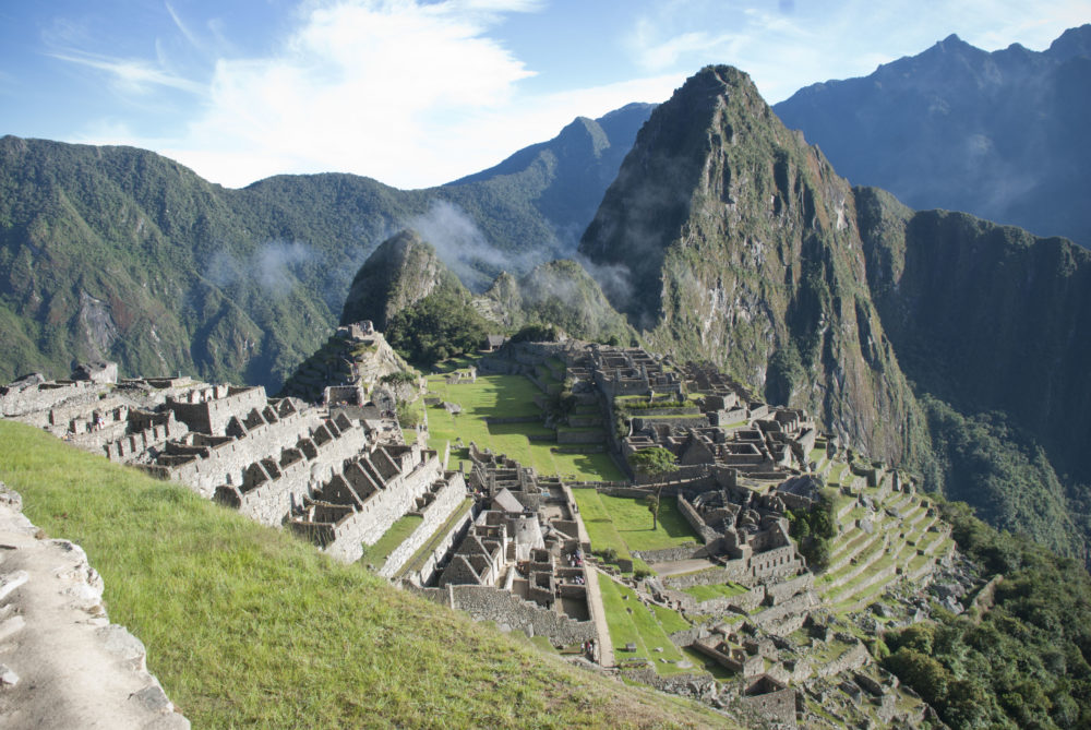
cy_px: 365
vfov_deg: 43.7
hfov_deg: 61.9
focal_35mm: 30
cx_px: 546
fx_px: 910
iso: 100
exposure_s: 1/60
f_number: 8
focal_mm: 20
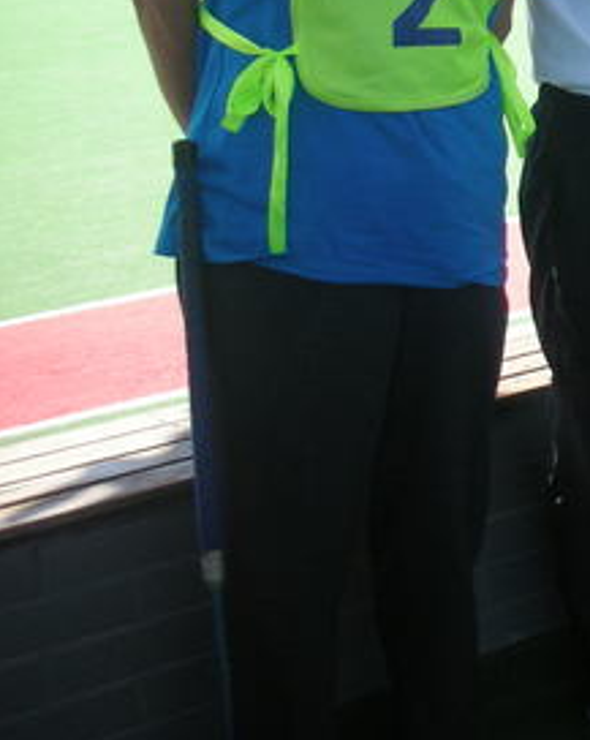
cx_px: 946
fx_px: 1924
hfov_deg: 15.7
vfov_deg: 21.3
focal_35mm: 88
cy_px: 88
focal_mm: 5.8
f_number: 2.8
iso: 50
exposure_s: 1/310
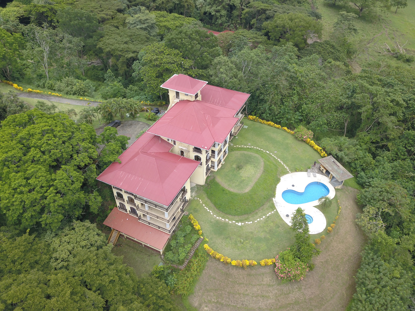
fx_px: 312
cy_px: 156
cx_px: 208
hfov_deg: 67.3
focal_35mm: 26
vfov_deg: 53.1
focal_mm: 4.73
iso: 100
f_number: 2.2
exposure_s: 1/559
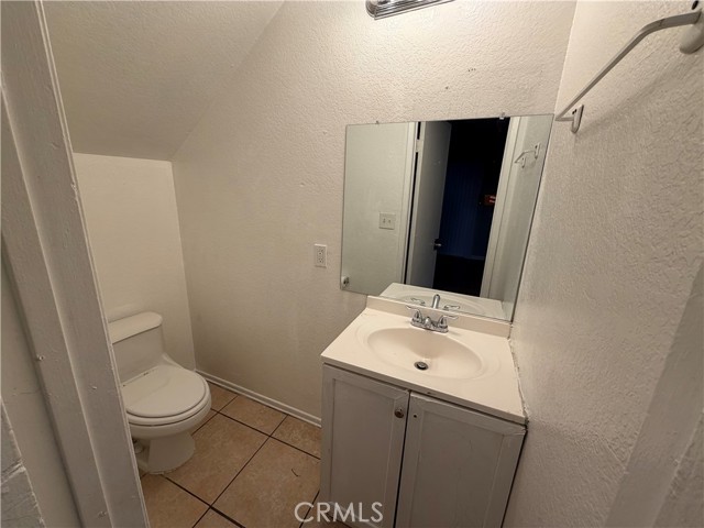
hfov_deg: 102.1
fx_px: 285
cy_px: 264
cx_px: 352
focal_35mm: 14
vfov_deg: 85.7
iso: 80
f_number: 2.2
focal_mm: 2.22
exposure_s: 1/120
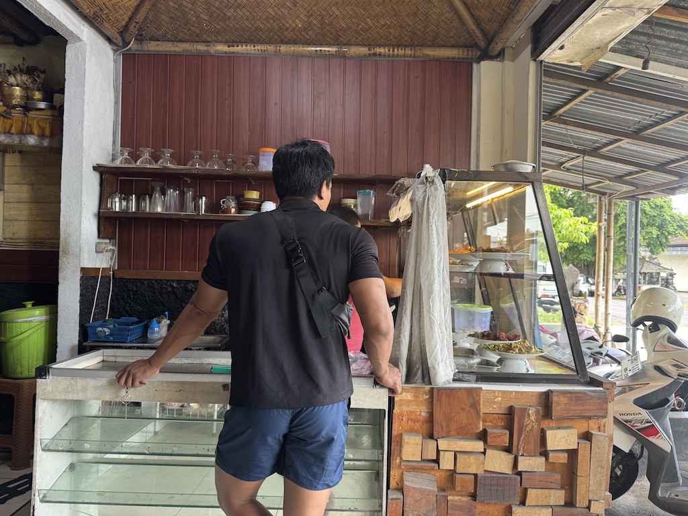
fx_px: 477
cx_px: 344
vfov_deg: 56.8
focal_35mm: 24
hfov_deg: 71.6
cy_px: 258
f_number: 1.78
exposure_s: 1/50
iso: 125
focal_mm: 6.76
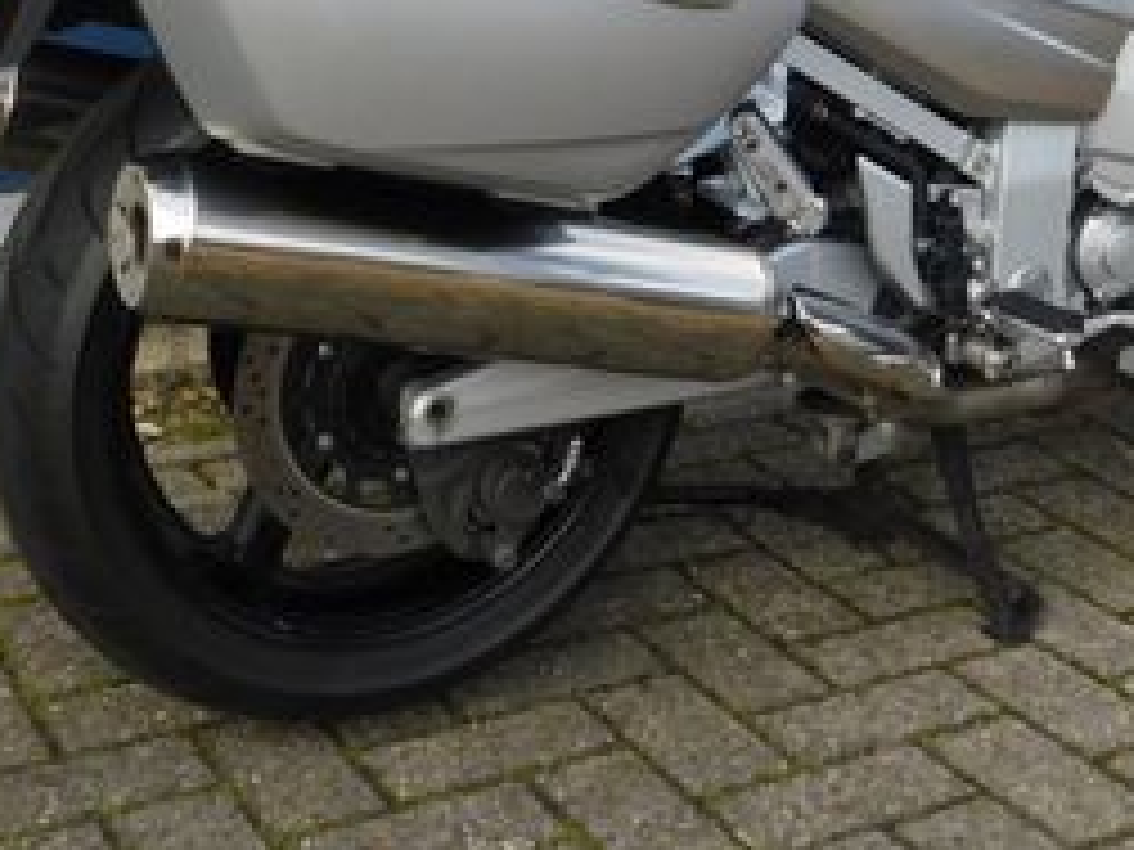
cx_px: 752
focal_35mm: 71
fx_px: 2326
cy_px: -117
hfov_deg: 27.2
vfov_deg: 19.7
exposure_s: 1/400
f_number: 3.2
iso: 125
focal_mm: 4.9
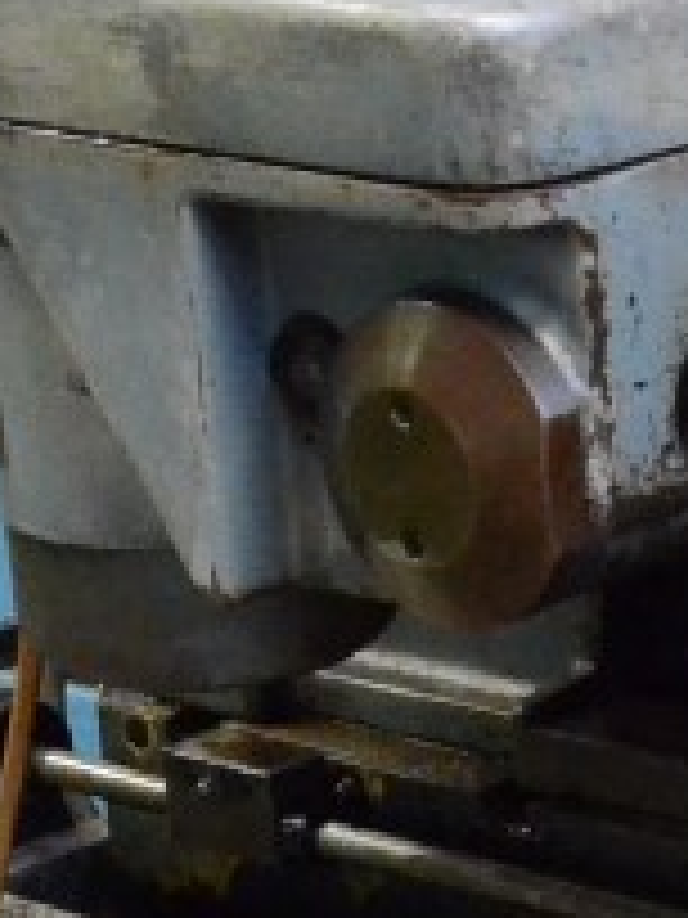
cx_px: 969
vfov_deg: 9.7
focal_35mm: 199
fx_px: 5274
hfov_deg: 7.4
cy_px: 1246
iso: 6400
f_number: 5
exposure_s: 1/100
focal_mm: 26
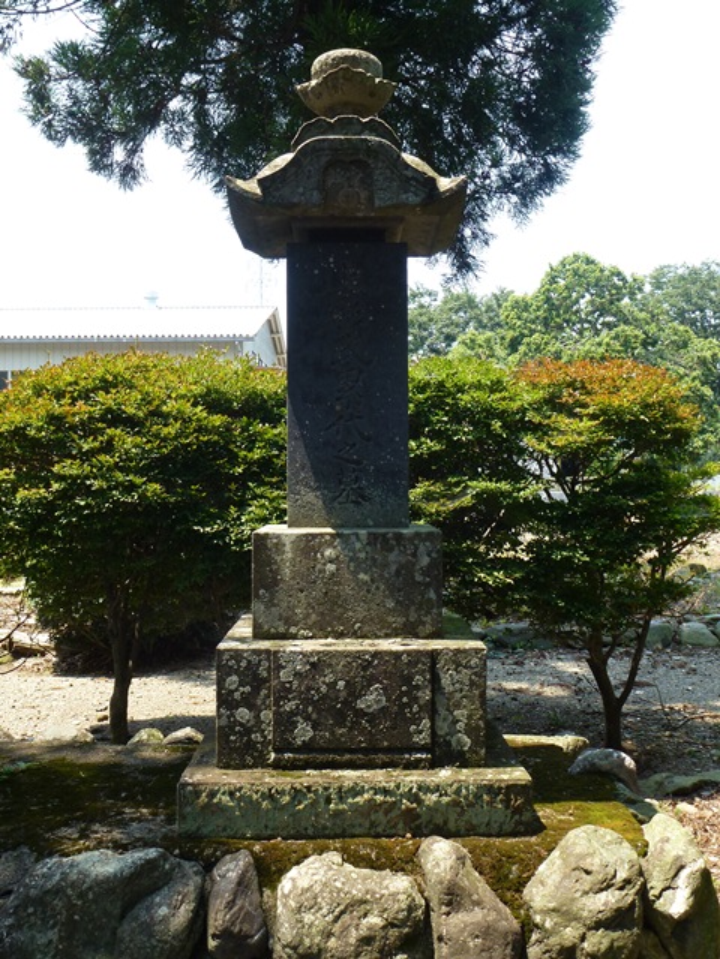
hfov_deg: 42.9
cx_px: 360
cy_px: 480
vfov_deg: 55.4
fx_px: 915
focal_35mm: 33
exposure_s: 1/200
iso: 100
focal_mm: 5.9
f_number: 4
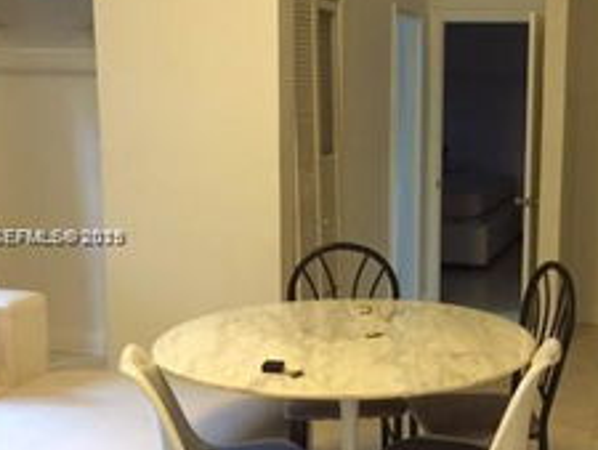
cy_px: 237
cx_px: 448
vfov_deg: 26.6
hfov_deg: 34.2
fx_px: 951
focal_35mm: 55
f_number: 2.2
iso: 250
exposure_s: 1/20
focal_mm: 4.15
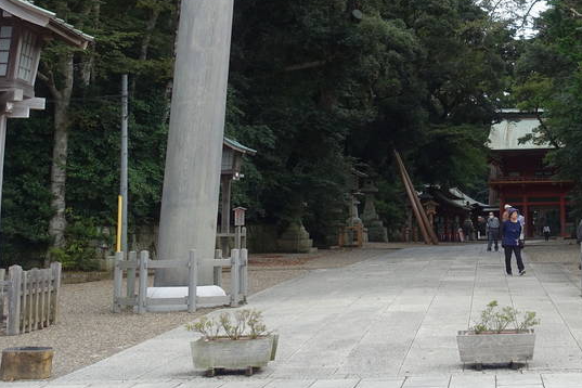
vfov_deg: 17.5
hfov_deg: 25.7
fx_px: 1229
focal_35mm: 76
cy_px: -16
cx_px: 543
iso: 125
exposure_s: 1/320
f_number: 4
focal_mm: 12.48
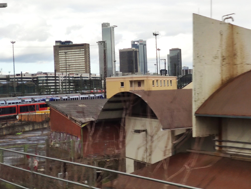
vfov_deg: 22.6
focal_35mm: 65
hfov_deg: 29.8
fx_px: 471
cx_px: 137
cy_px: 82
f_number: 2.4
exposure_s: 1/141
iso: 100
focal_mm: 5.54
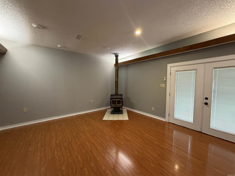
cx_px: 118
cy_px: 88
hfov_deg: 102.1
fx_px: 95
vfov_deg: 85.7
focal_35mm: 14
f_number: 2.2
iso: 400
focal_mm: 2.22
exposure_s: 1/60
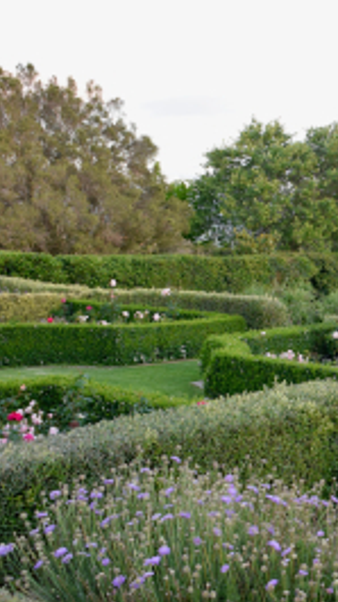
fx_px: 908
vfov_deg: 36.6
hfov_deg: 20.1
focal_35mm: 57
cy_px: 301
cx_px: 370
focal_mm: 24
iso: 1000
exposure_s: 1/125
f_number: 7.1
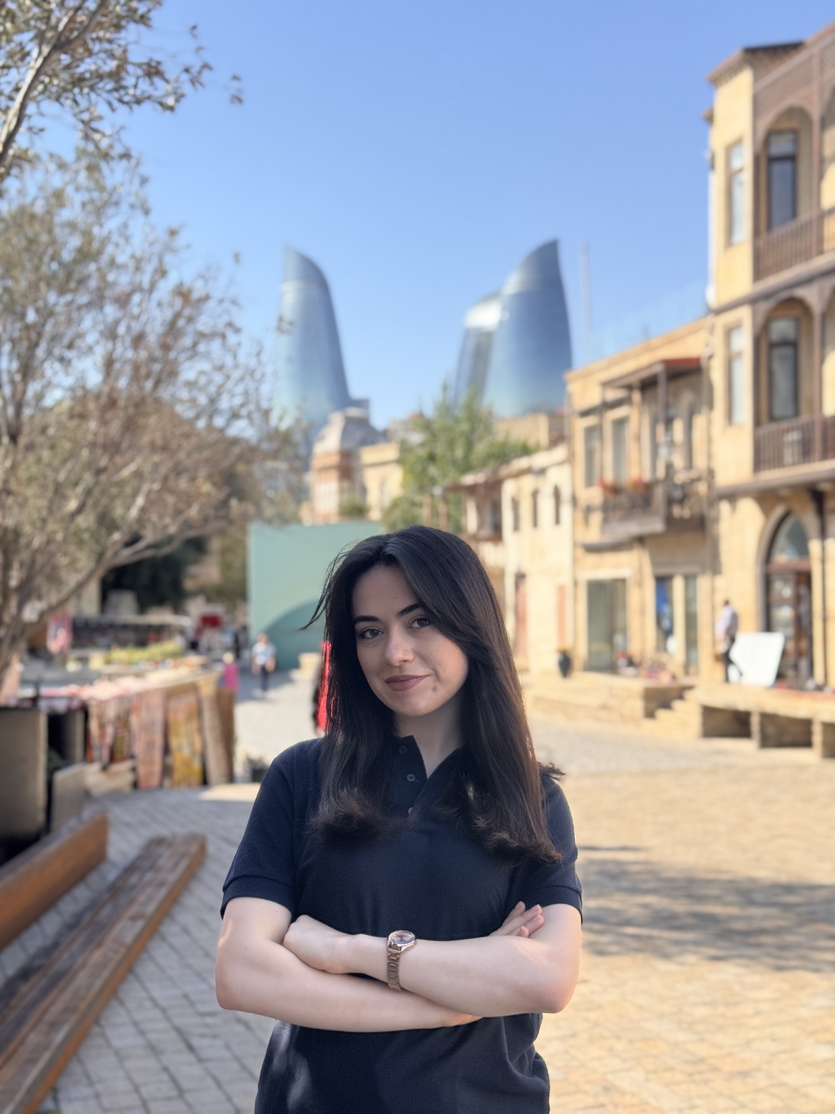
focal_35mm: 48
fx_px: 1544
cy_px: 557
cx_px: 418
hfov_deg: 30.3
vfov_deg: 39.7
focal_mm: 6.76
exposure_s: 1/1770
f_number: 1.78
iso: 64
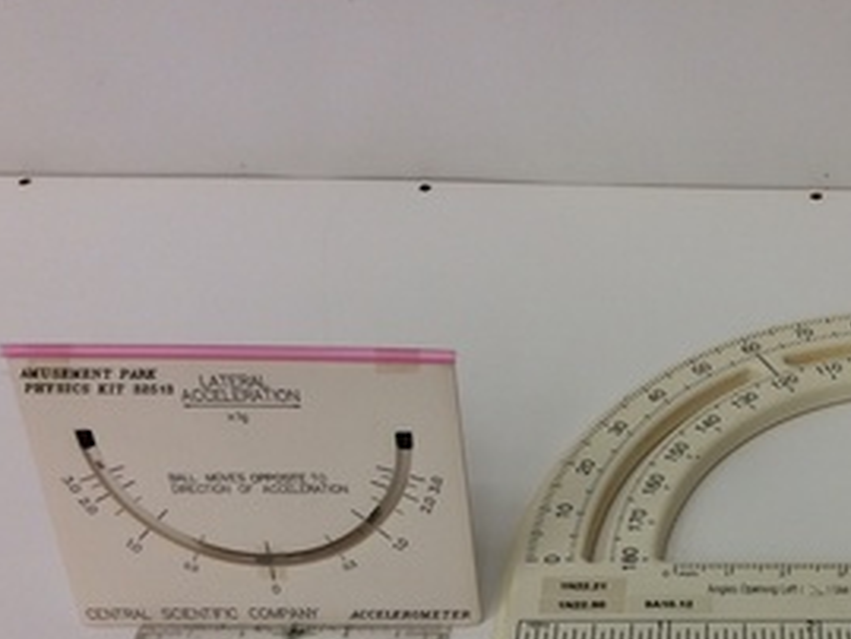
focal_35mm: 57
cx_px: 728
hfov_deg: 32.5
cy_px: 527
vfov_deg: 25.2
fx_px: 1402
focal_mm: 3.3
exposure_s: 1/30
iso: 40
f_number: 2.4
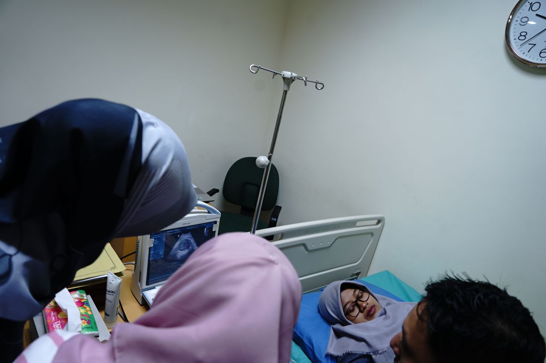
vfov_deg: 53.0
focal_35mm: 24
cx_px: 273
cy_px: 182
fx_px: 364
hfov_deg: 73.8
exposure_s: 1/30
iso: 400
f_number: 4
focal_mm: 24
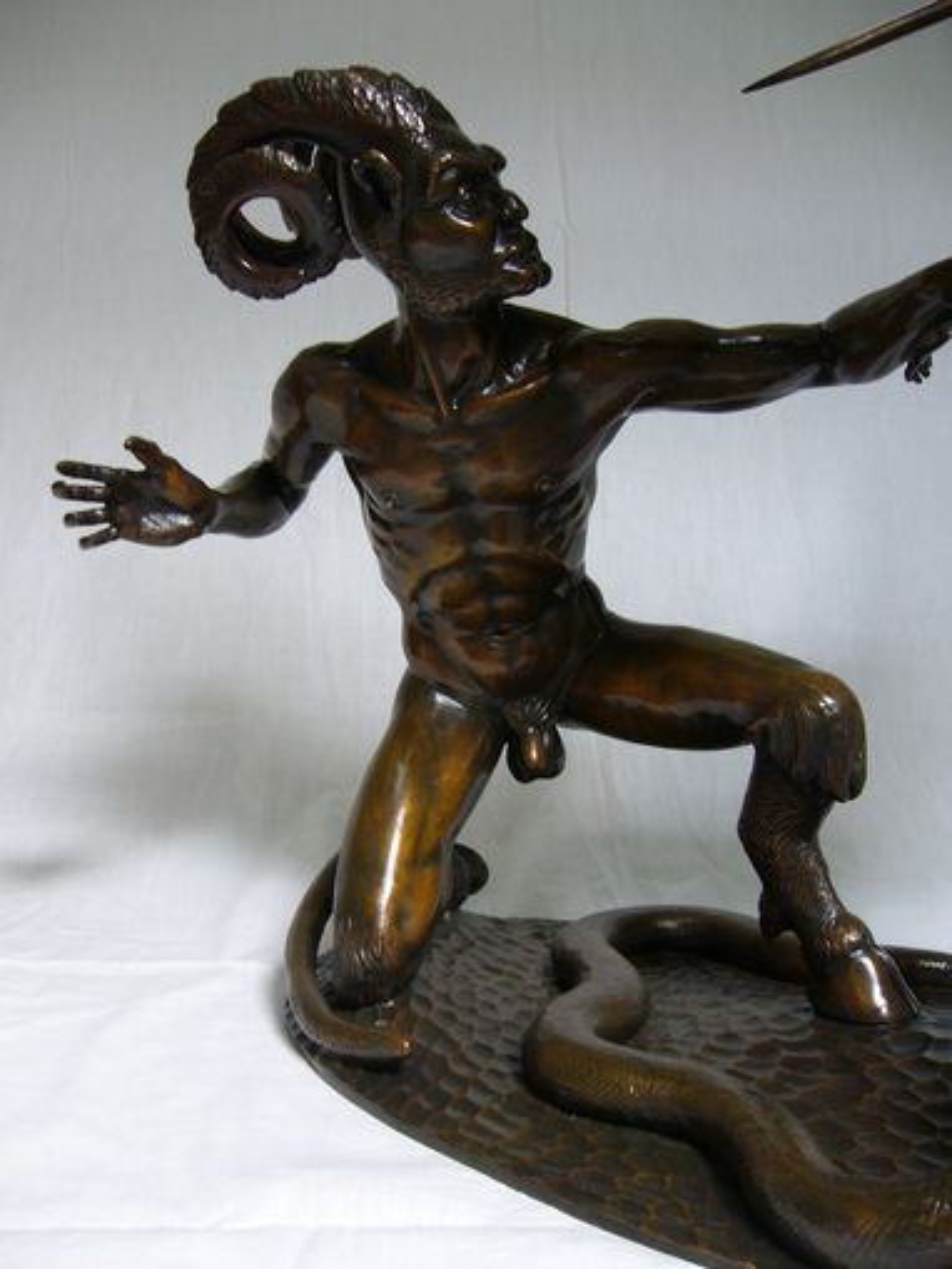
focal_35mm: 35
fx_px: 1283
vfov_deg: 52.6
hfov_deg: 40.7
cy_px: 634
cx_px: 476
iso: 100
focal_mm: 5.8
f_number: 2.8
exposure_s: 1/25
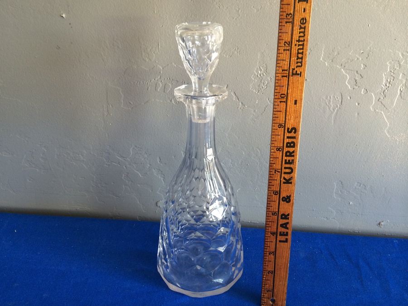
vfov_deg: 46.8
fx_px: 354
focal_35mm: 30
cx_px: 204
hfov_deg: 60.0
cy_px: 153
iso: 80
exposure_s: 1/30
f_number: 2.2
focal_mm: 4.12
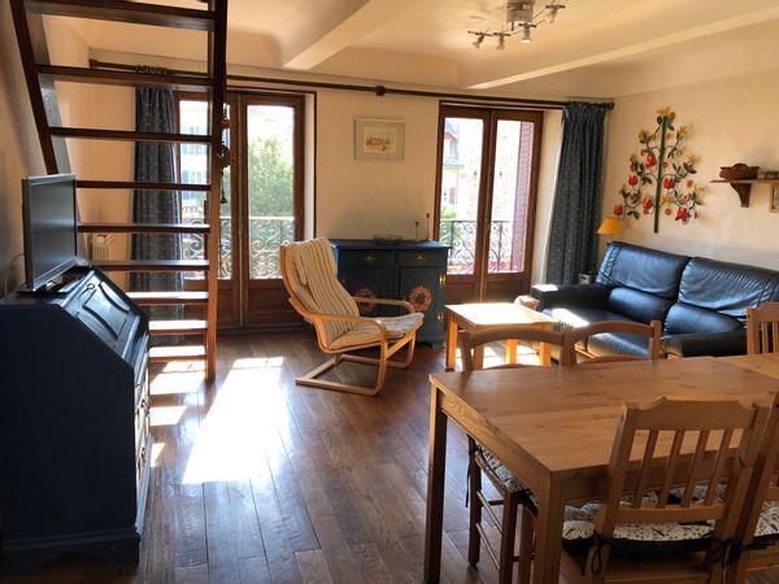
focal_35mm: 28
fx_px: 630
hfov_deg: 63.4
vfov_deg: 49.7
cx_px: 390
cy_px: 292
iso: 40
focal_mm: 3.99
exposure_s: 1/100
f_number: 1.8
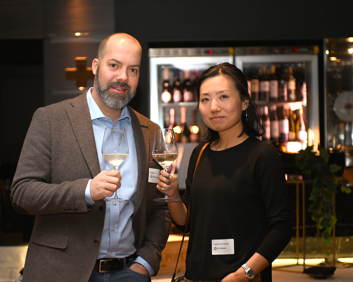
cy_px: 164
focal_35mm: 84
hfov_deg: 22.7
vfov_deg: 18.3
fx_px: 878
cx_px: 143
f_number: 2.8
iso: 500
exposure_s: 1/100
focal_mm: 62
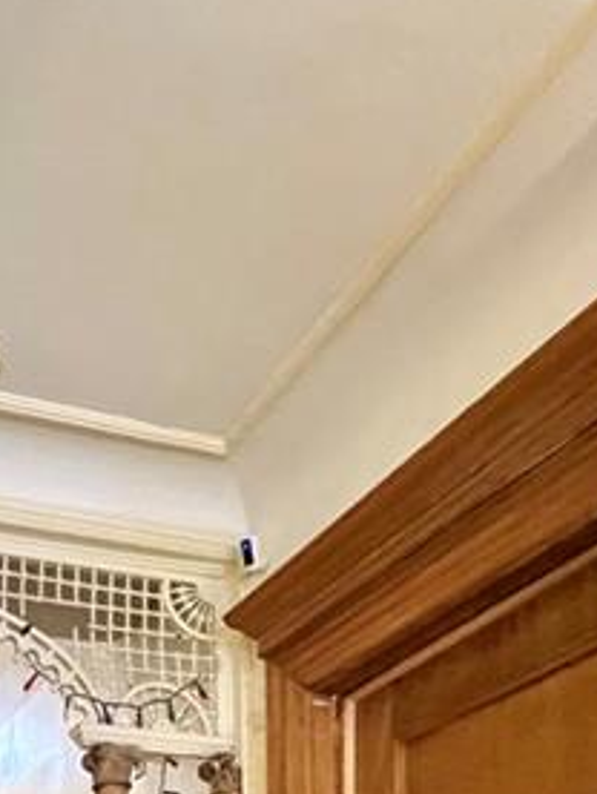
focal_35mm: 36
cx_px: -55
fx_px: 827
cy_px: 1061
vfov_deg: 34.2
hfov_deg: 34.5
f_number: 1.8
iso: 1000
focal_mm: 1.57
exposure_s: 1/40
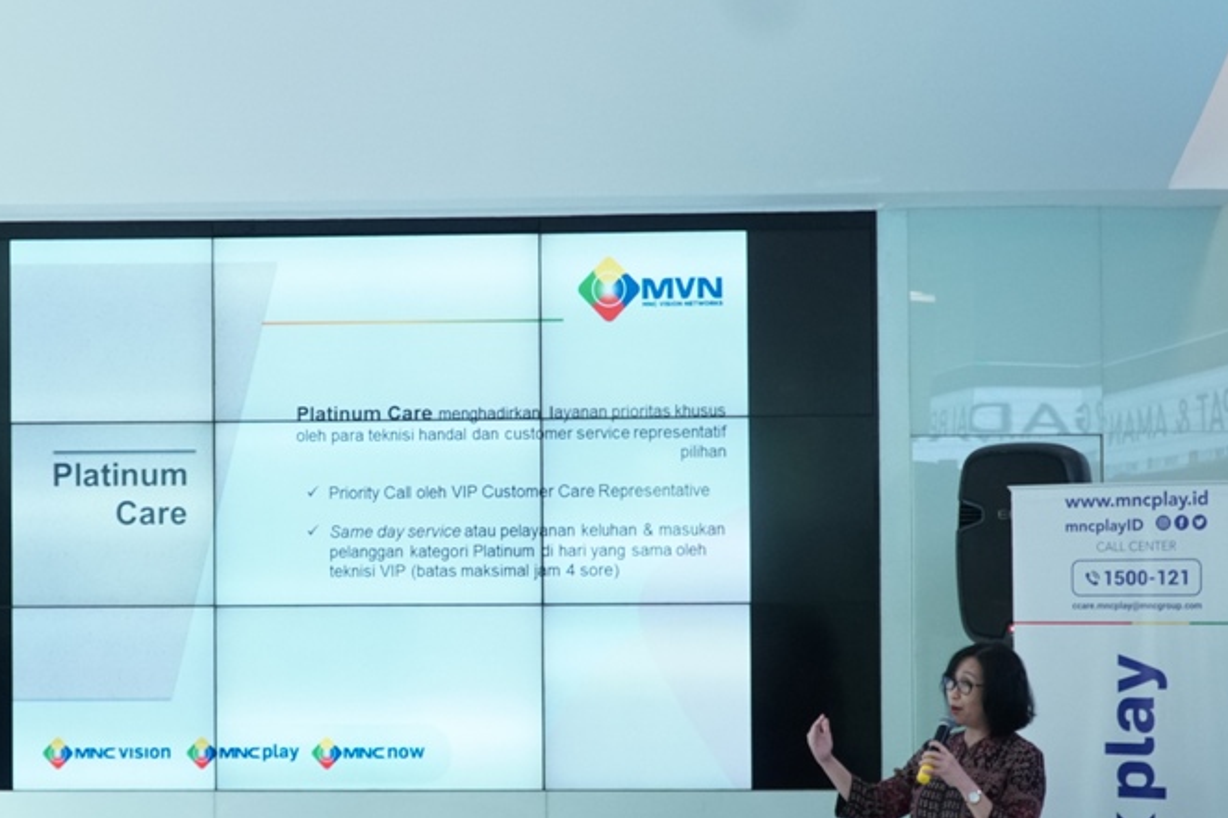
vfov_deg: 20.8
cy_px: 539
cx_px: 358
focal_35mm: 65
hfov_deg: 30.6
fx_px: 2217
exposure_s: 1/100
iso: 1250
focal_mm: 28
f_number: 4
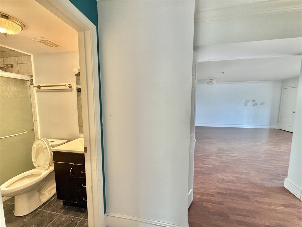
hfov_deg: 102.1
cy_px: 114
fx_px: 122
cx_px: 151
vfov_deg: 85.7
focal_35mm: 14
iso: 200
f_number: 2.2
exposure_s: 1/60
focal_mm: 2.22
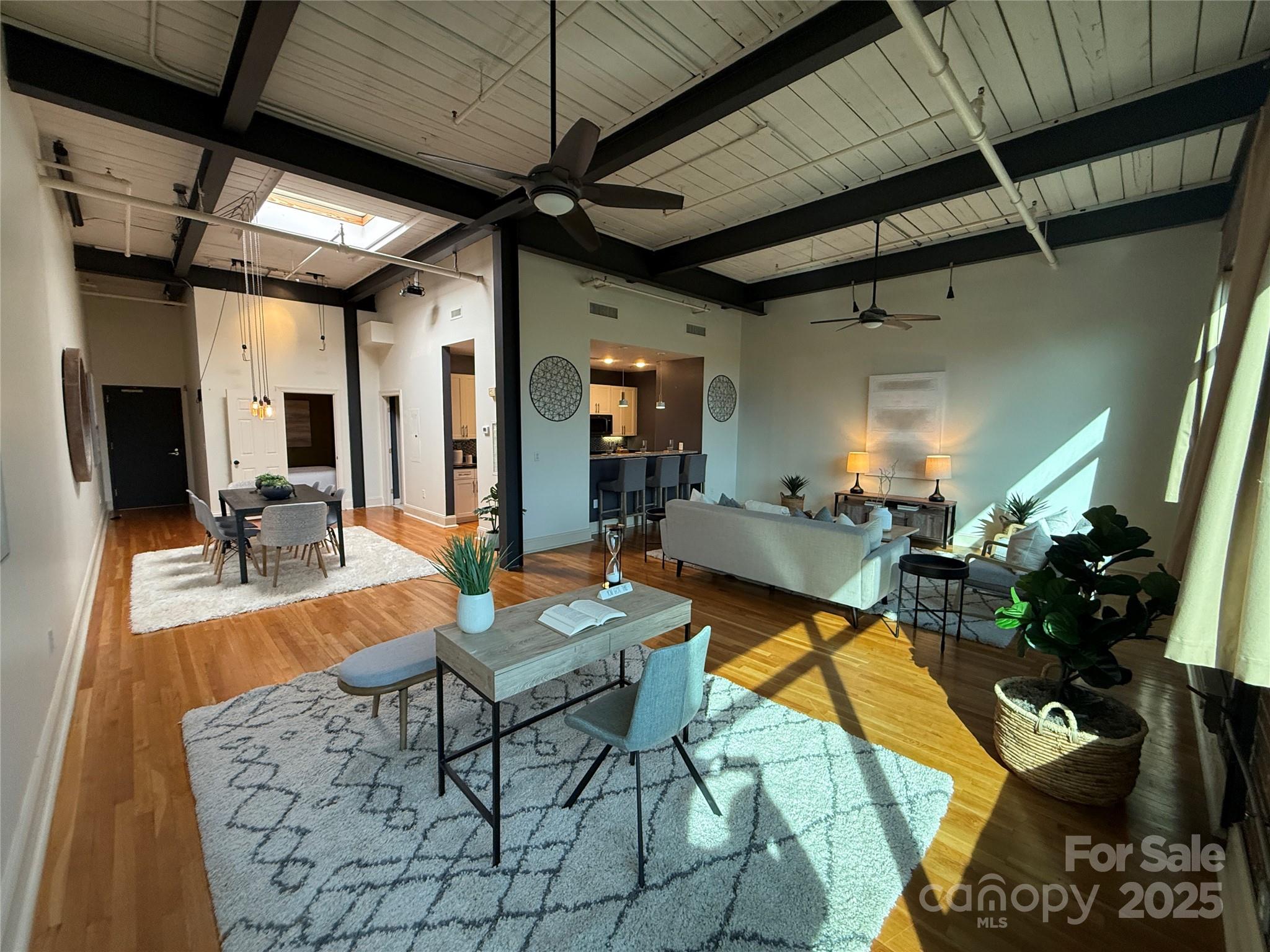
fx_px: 514
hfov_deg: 102.1
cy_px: 476
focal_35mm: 14
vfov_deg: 85.7
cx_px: 635
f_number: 2.2
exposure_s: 1/120
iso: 320
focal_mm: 2.22
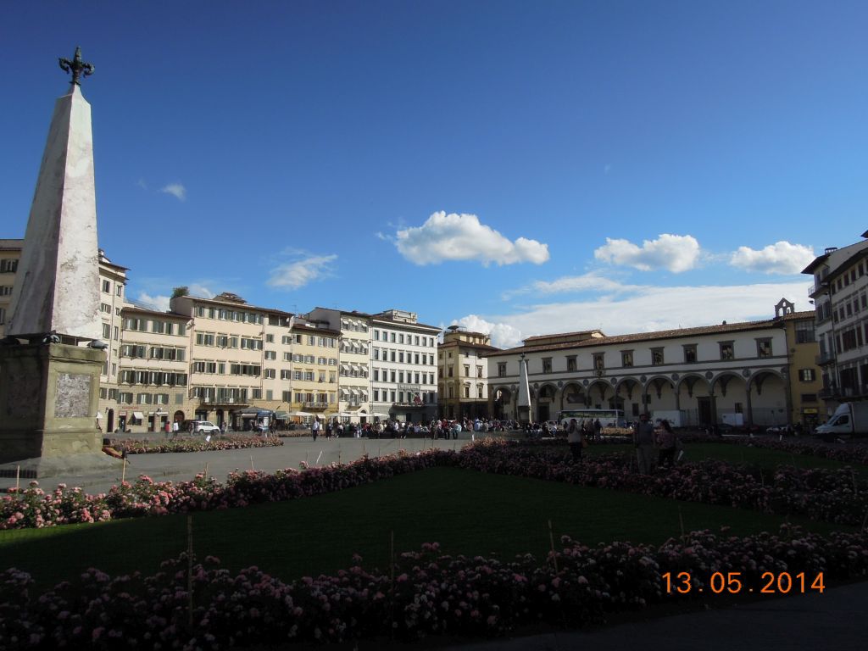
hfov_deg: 71.6
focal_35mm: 24
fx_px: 602
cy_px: 326
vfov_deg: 56.8
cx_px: 434
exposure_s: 1/1000
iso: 160
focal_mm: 4.3
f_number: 5.6
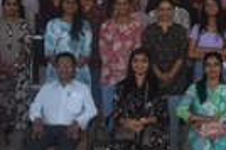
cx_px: 202
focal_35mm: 116
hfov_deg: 17.4
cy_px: 5
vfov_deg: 11.7
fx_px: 727
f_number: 5
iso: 220
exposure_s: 1/200
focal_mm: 26
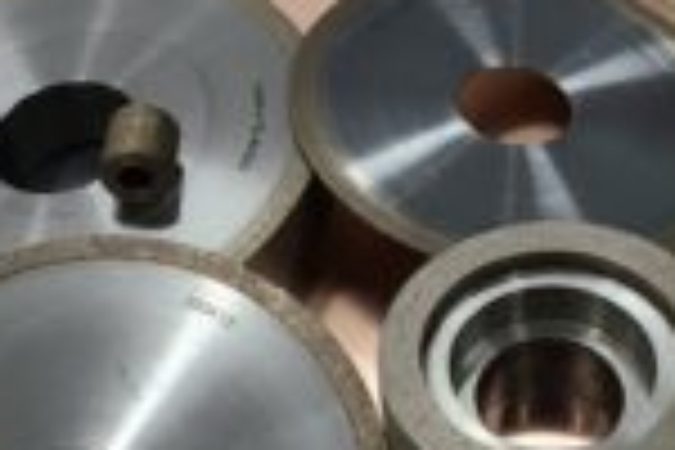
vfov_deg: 20.2
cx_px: 187
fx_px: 1237
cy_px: 400
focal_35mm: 66
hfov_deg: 30.1
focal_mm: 5.4
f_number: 1.8
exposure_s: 1/100
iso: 80
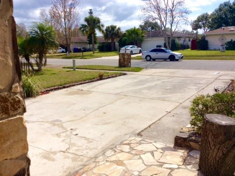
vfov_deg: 44.1
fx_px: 217
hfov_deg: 56.9
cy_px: 88
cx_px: 118
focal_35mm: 32
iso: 32
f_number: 2.4
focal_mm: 3.3
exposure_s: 1/2488
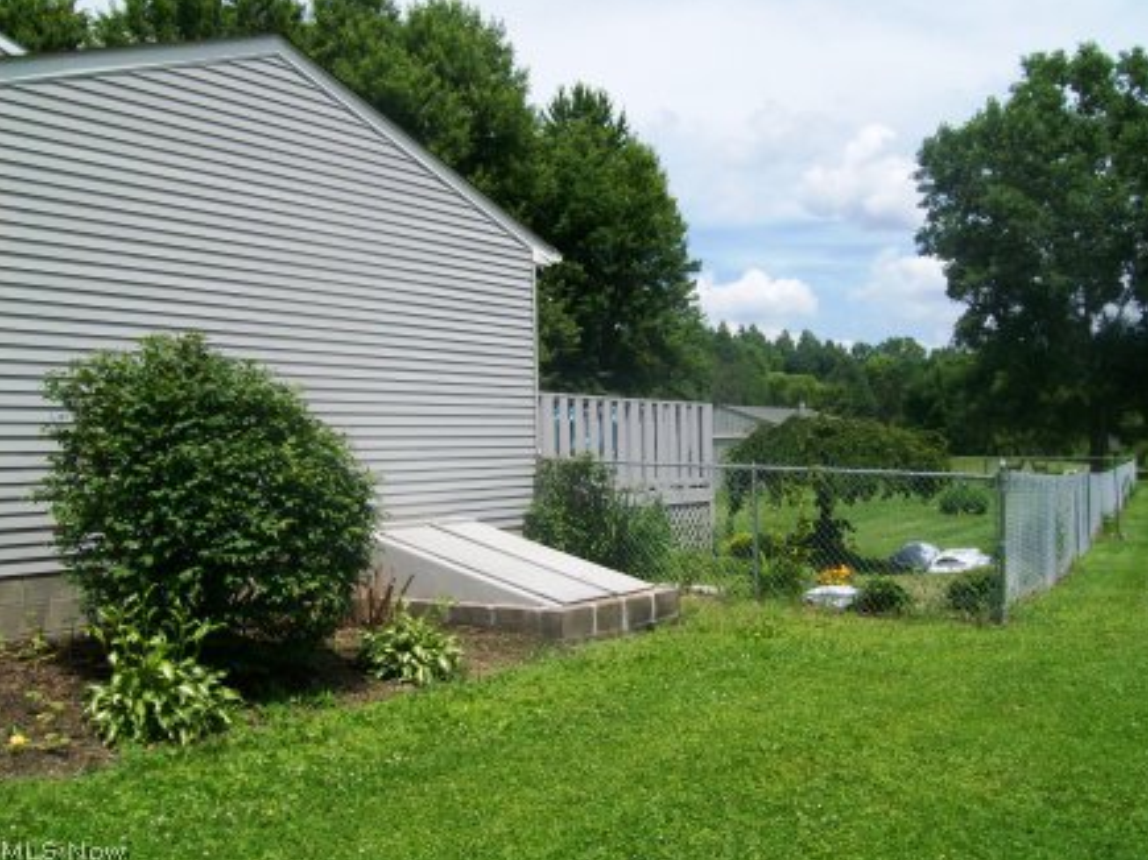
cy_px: 427
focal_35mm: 35
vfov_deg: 40.7
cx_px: 586
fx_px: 1160
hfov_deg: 52.6
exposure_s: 1/500
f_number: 4.9
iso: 64
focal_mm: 6.1
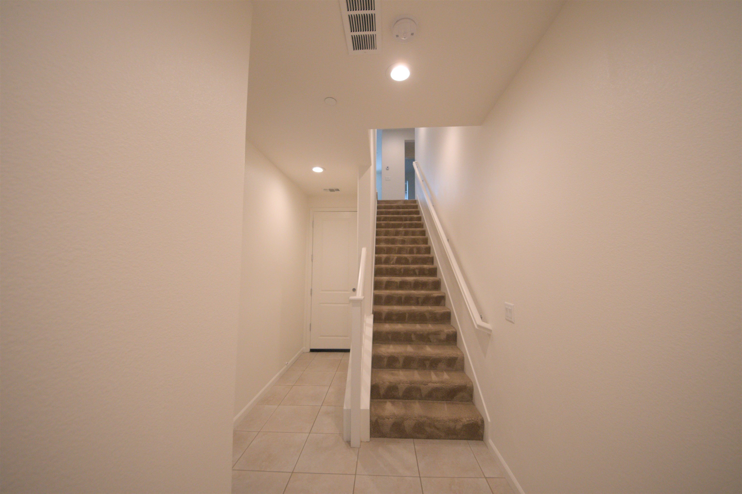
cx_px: 371
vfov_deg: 89.9
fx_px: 247
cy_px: 247
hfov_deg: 112.6
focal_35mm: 12
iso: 800
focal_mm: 8
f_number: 4.5
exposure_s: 1/160
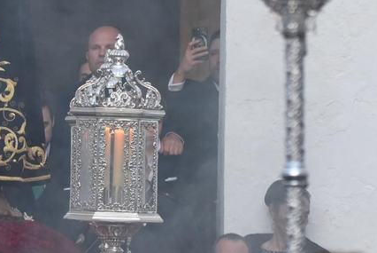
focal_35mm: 488
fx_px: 5116
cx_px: -39
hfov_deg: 4.2
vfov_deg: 2.8
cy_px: -138
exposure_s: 1/200
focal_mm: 130
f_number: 3.5
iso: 2500
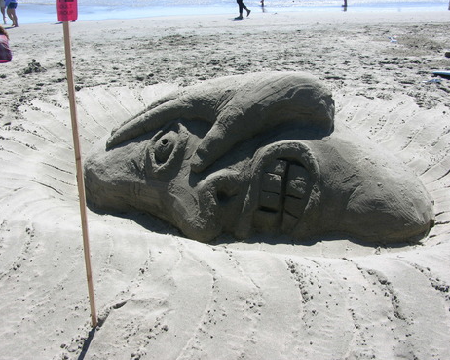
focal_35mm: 37
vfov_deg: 40.1
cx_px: 225
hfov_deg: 49.1
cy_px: 178
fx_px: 492
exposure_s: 1/180
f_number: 5.6
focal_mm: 8.9
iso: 50
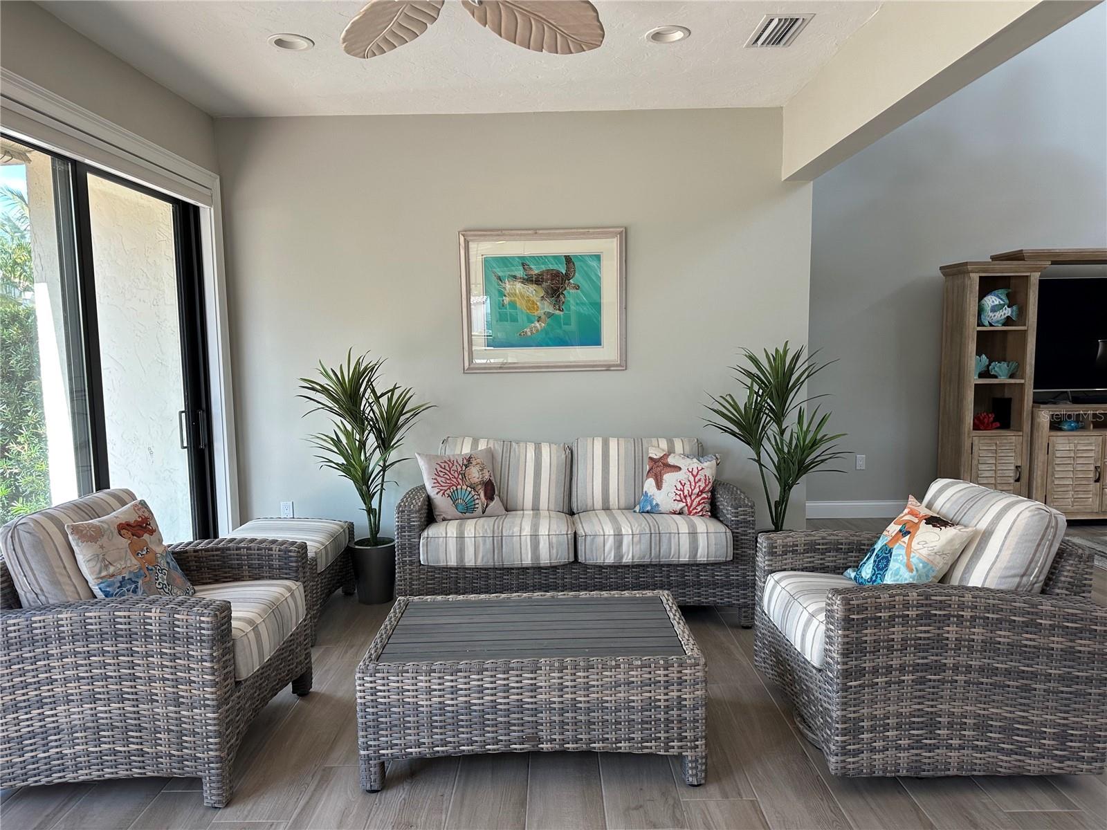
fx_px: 768
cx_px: 554
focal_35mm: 24
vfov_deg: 56.8
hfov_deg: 71.6
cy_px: 415
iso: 100
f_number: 1.78
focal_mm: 6.86
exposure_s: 1/120
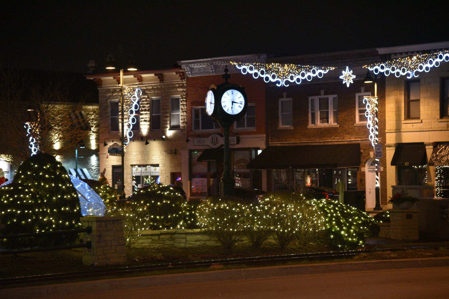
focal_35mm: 120
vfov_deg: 11.4
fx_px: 1497
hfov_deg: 17.1
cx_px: 224
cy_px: 150
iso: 4500
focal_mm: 120
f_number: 4
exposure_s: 1/60
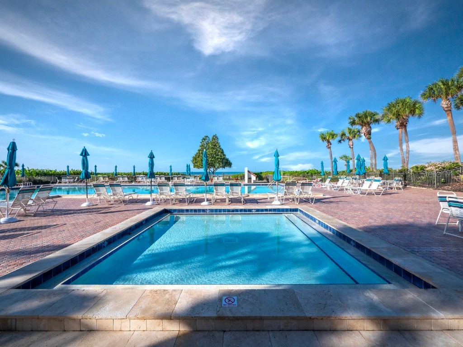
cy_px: 174
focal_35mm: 14
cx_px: 232
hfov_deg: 102.1
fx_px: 187
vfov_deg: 85.7
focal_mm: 7
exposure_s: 1/500
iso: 400
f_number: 10
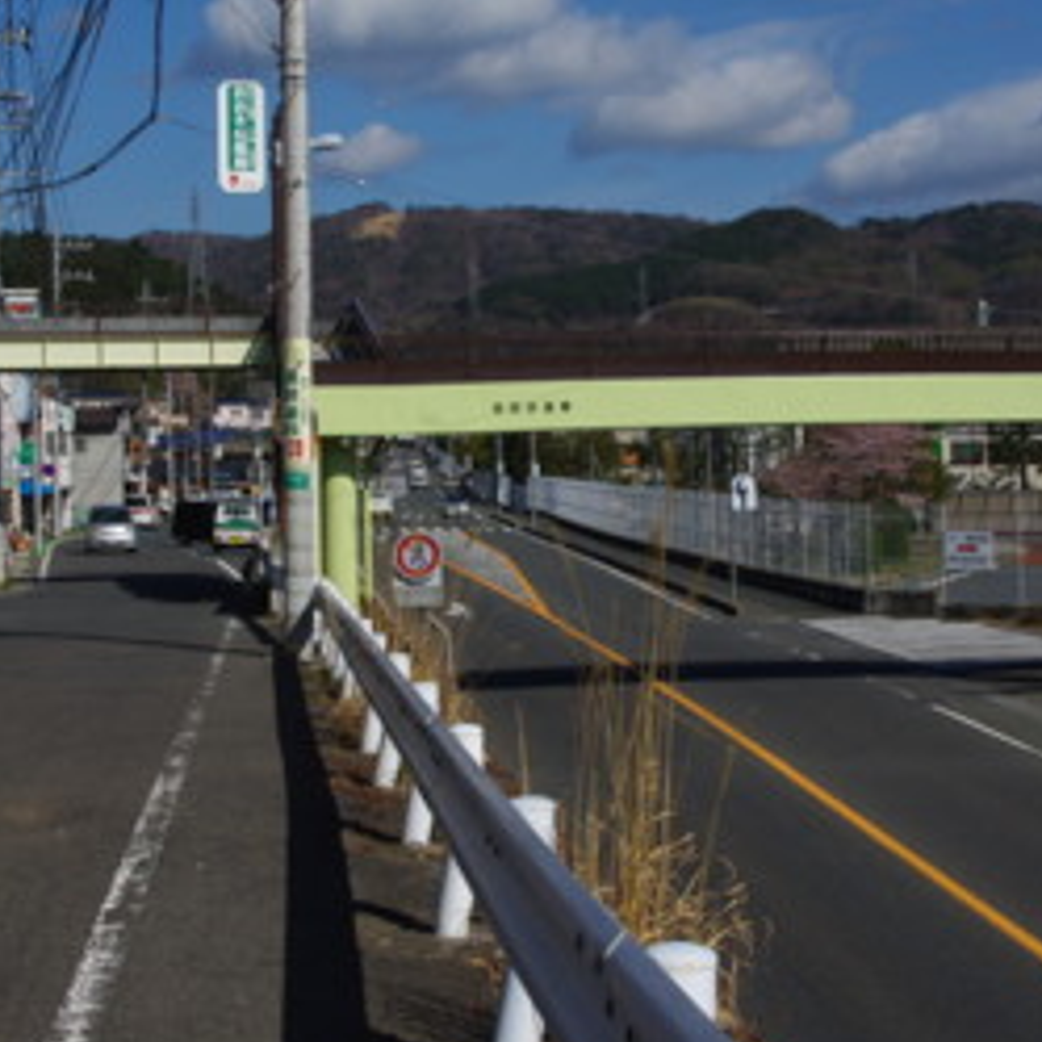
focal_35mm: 69
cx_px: 402
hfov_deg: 24.9
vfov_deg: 25.0
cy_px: 456
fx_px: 2350
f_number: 9.5
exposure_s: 1/250
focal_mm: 30
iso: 100
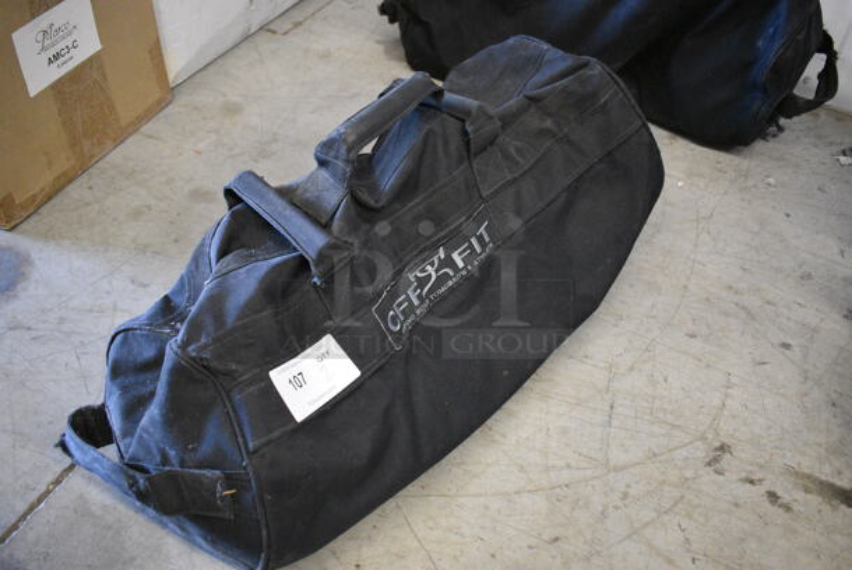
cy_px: 285
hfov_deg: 57.2
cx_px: 426
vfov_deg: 40.1
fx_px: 782
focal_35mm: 33
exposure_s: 1/125
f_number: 3.8
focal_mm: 22
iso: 4500
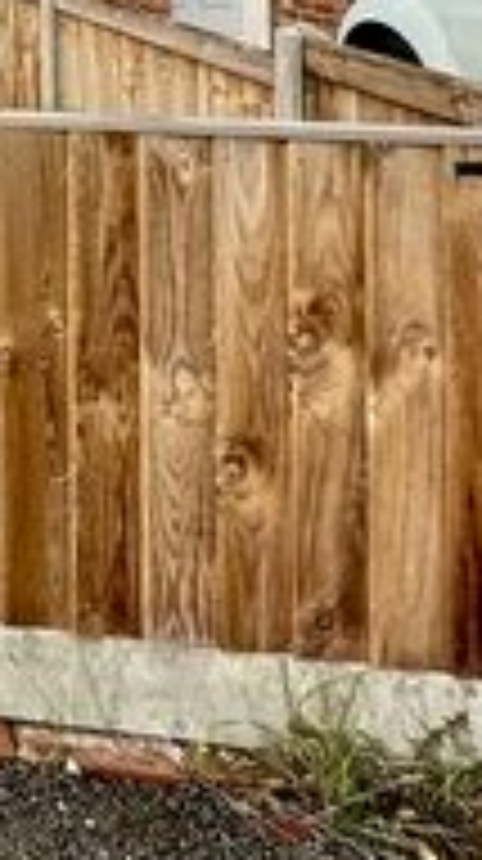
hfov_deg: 15.2
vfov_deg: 30.9
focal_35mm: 56
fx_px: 1276
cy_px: -196
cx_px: -595
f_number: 2.2
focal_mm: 2.22
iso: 40
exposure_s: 1/584
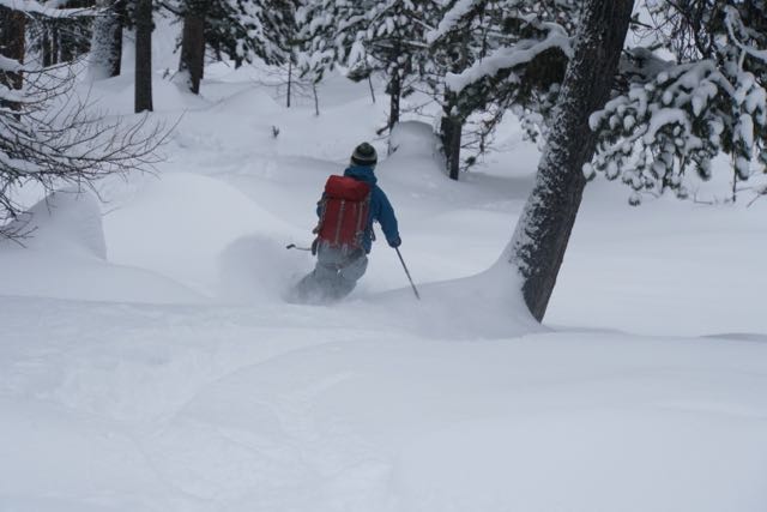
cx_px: 384
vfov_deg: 8.6
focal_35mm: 159
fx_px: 3388
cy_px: 256
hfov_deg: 12.9
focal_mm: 106
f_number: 6.3
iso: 1250
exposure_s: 1/2000
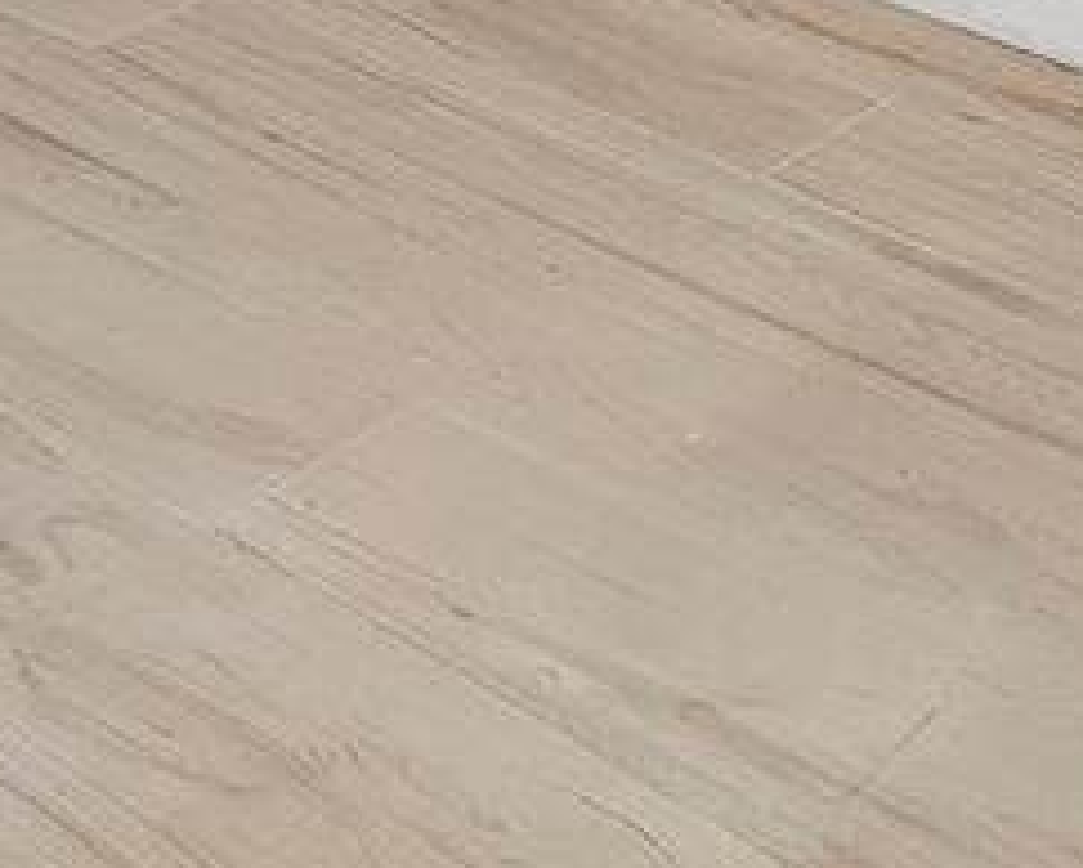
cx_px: -358
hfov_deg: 18.9
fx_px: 2983
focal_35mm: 93
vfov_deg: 12.5
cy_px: -1298
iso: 160
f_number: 11
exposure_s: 1/4
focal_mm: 10
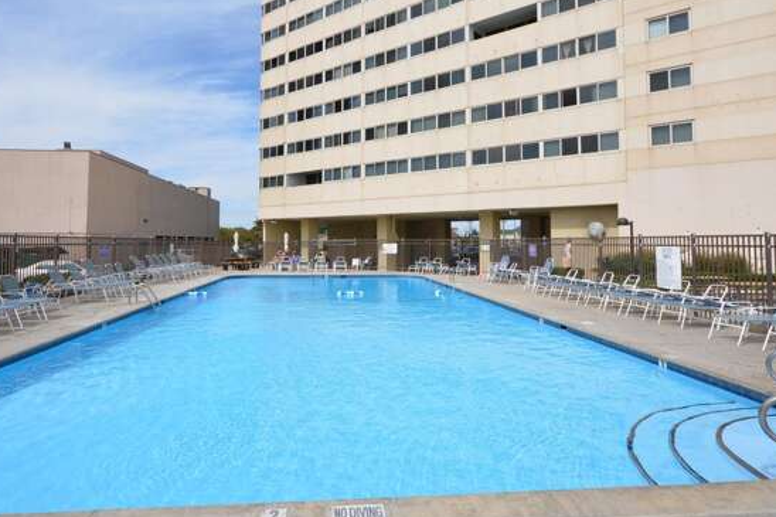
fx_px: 453
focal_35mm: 21
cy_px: 218
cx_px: 364
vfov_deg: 59.2
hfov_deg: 81.1
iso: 100
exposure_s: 1/250
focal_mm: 10
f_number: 8
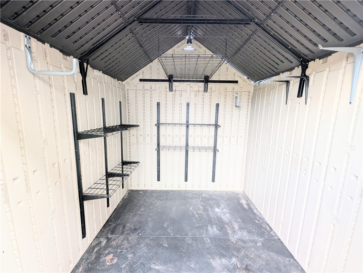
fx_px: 136
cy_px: 136
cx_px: 182
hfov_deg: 106.1
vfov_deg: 90.0
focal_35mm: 13
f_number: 2.2
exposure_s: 1/32.7
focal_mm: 1.95
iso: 95
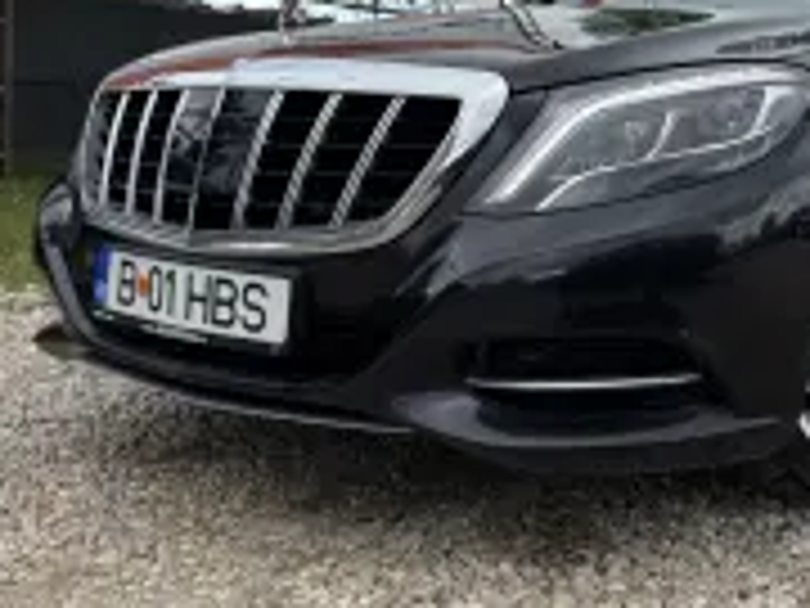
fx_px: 1123
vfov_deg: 29.5
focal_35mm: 48
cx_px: 698
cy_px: 117
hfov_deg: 37.6
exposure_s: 1/1653
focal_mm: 6.76
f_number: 1.78
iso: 100
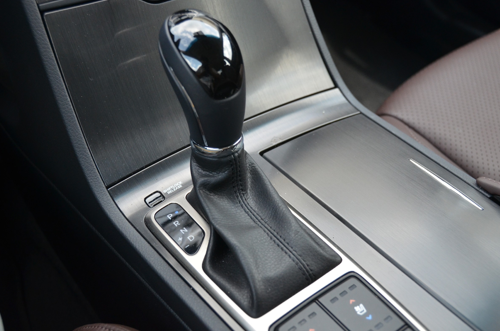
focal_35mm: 43
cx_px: 256
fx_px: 589
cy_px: 159
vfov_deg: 31.4
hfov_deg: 46.0
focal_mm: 27
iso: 1000
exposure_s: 1/500
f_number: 4
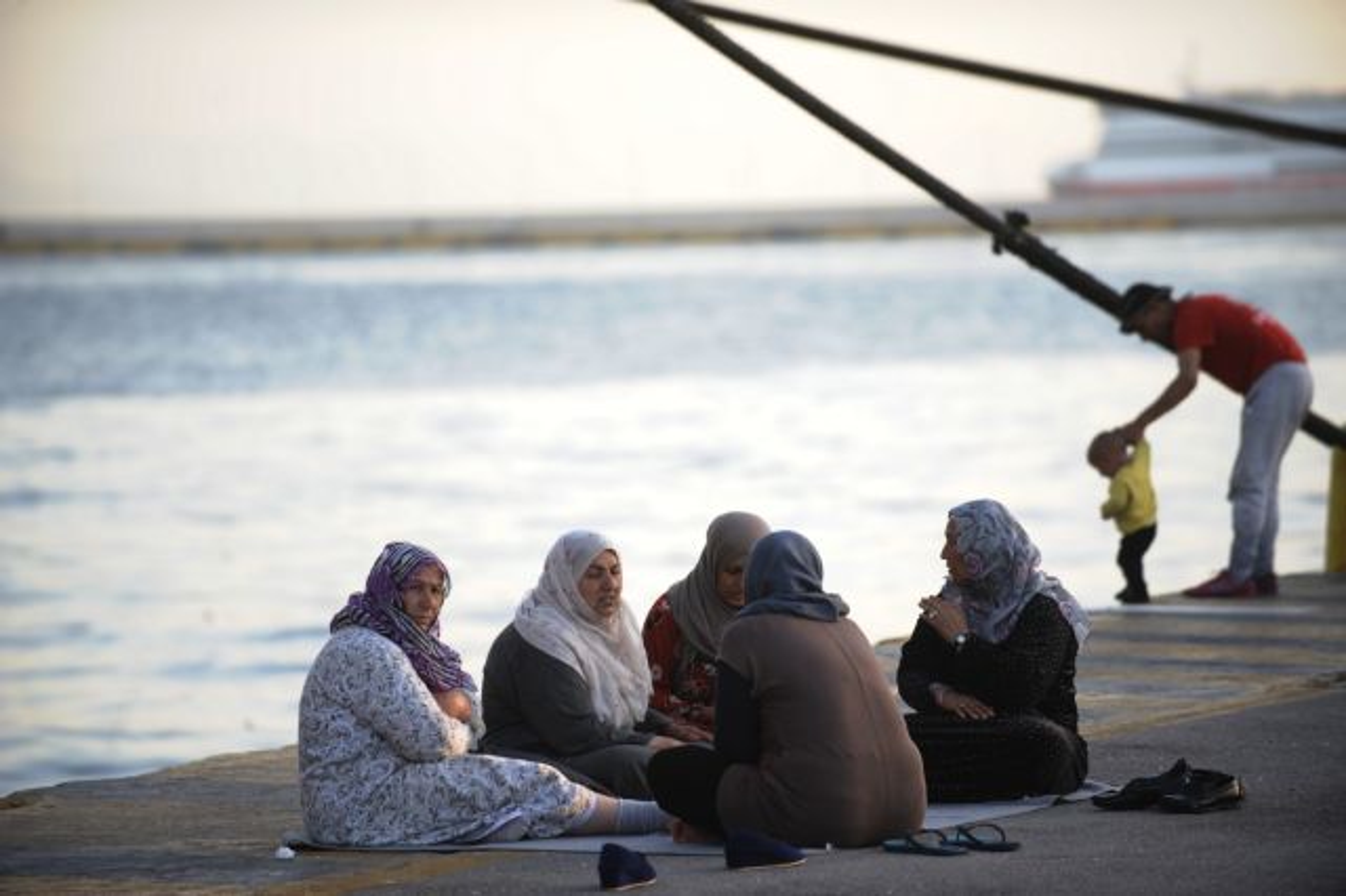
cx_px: 673
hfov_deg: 10.3
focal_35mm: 200
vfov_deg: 6.9
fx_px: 7474
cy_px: 448
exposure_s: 1/320
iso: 400
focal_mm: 200
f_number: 3.5
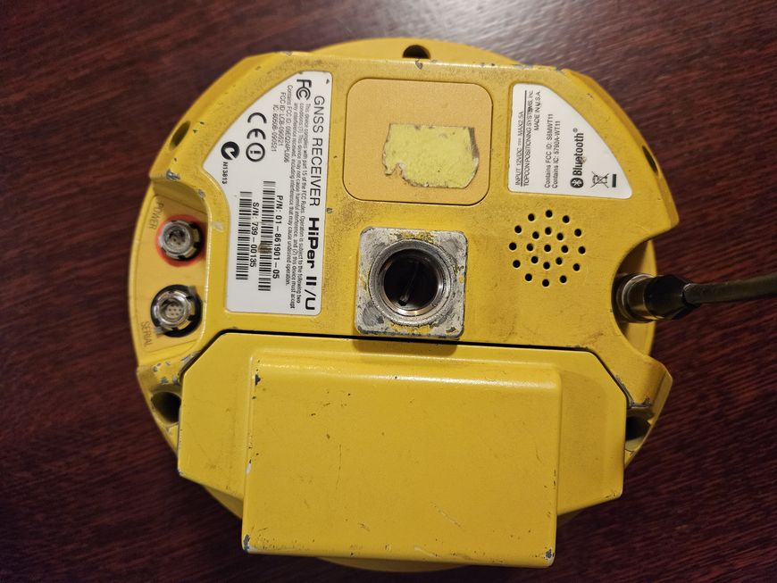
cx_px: 388
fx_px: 516
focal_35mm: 23
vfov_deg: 58.9
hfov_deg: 73.9
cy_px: 292
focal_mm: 5.4
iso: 640
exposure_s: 1/50
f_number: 1.8
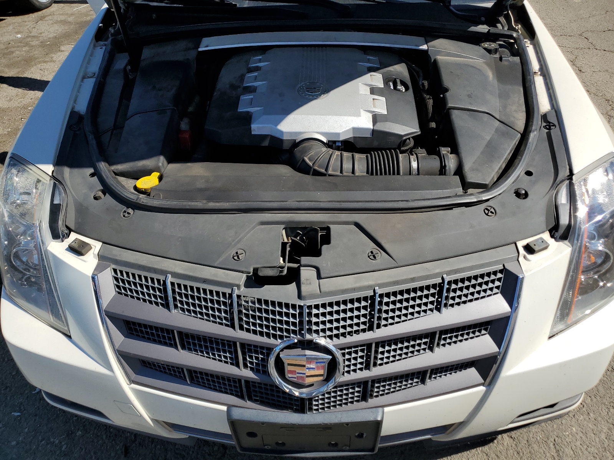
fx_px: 461
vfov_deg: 53.1
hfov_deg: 67.3
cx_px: 307
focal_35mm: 26
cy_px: 230
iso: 50
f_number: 1.5
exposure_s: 1/3333
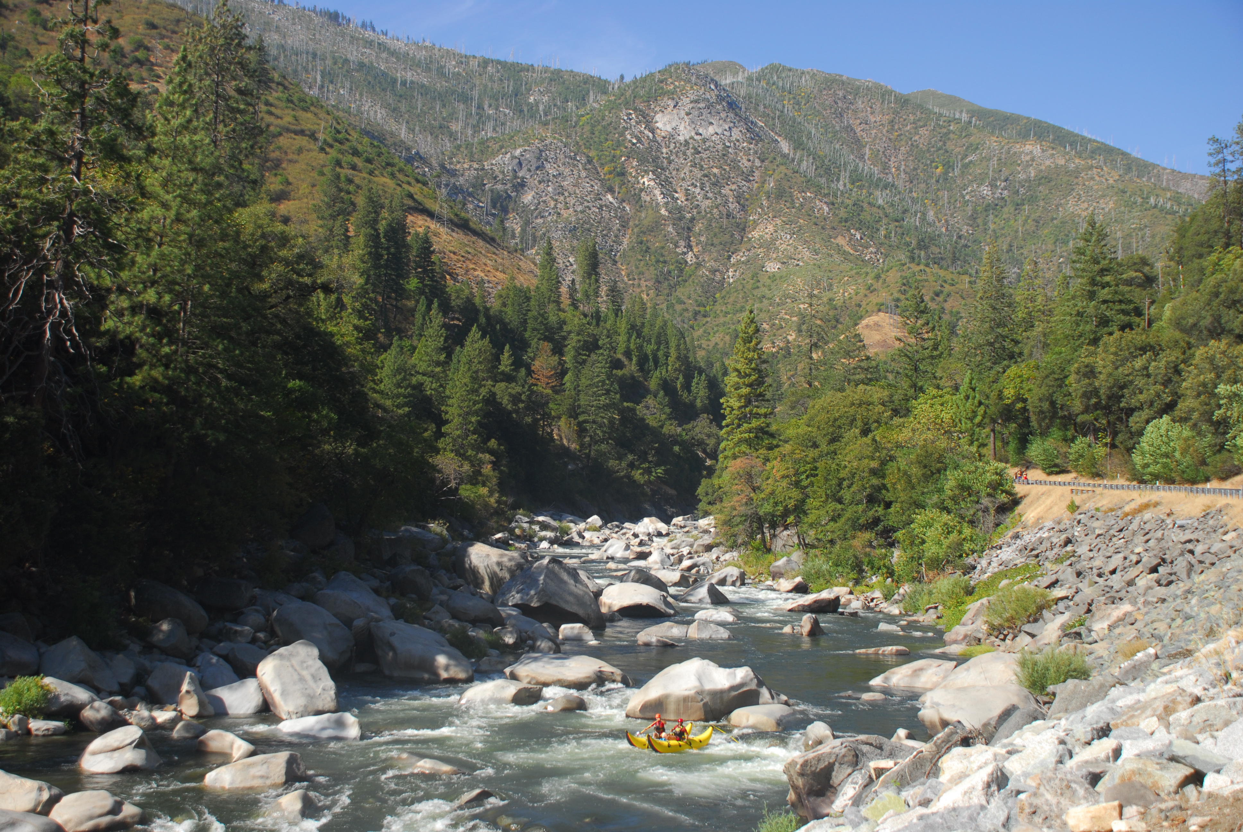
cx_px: 622
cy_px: 416
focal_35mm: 46
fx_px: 1607
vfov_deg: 29.0
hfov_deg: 42.3
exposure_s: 1/400
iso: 100
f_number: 4.5
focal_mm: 31
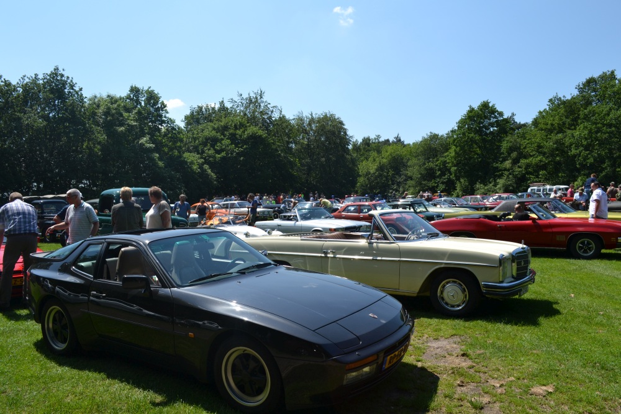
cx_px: 310
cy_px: 207
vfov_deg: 47.9
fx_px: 466
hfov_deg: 67.4
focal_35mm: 27
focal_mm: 18
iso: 100
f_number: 8
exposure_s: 1/250
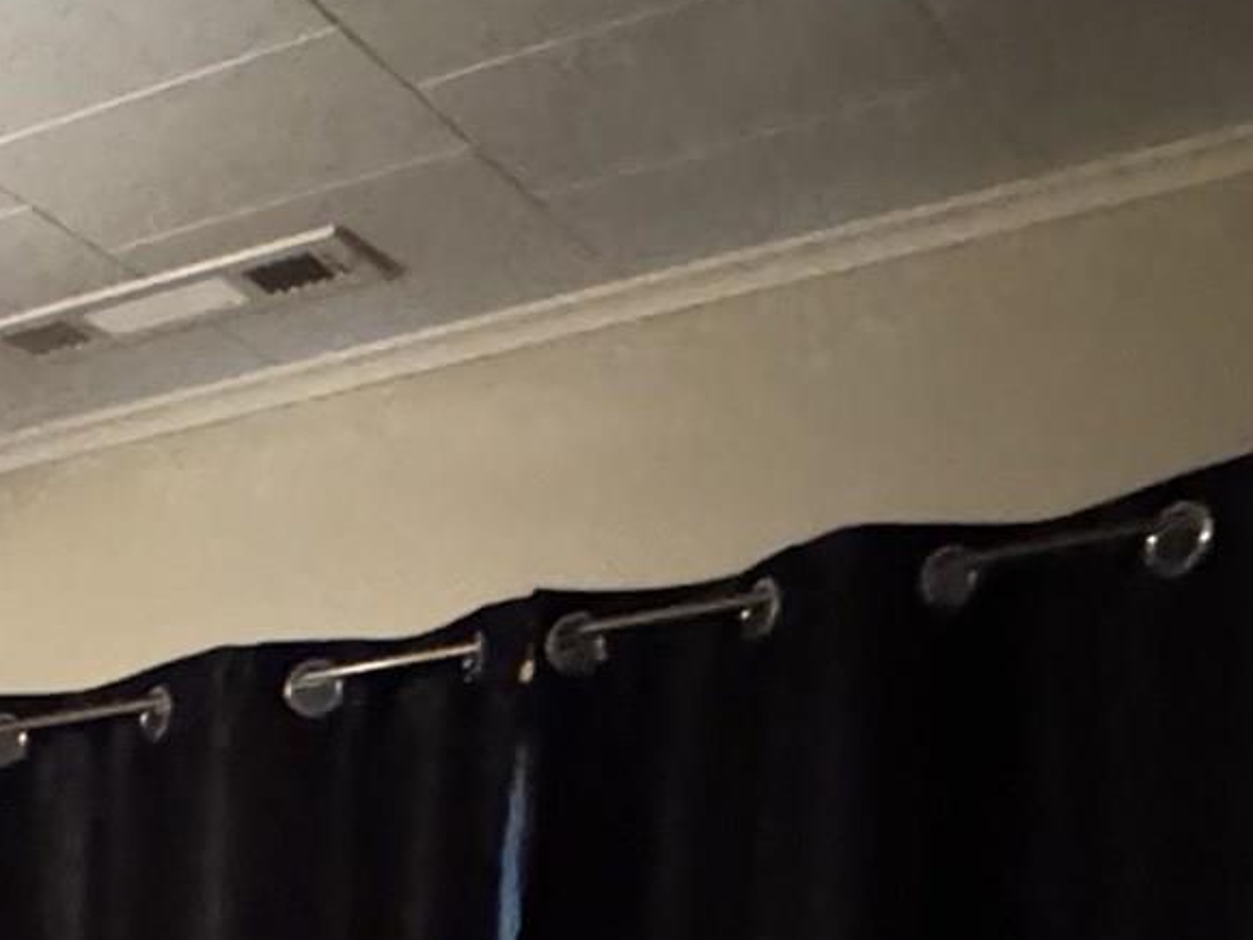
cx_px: -1262
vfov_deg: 17.6
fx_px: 2679
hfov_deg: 18.0
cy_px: 1453
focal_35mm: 74
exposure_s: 1/40
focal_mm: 2.22
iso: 1250
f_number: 2.2
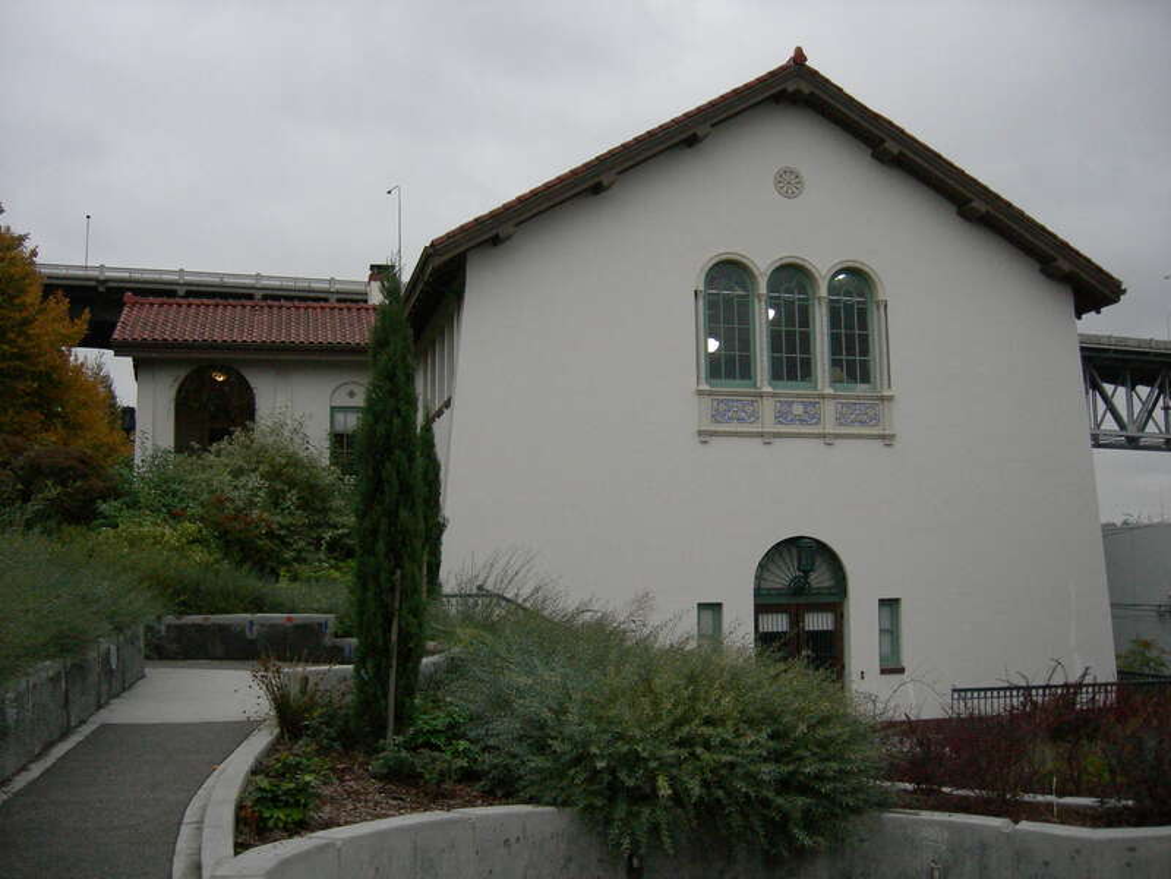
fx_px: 1218
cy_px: 440
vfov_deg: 39.7
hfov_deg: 51.4
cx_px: 586
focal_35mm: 36
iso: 400
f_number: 2.7
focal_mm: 7.5
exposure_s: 1/598
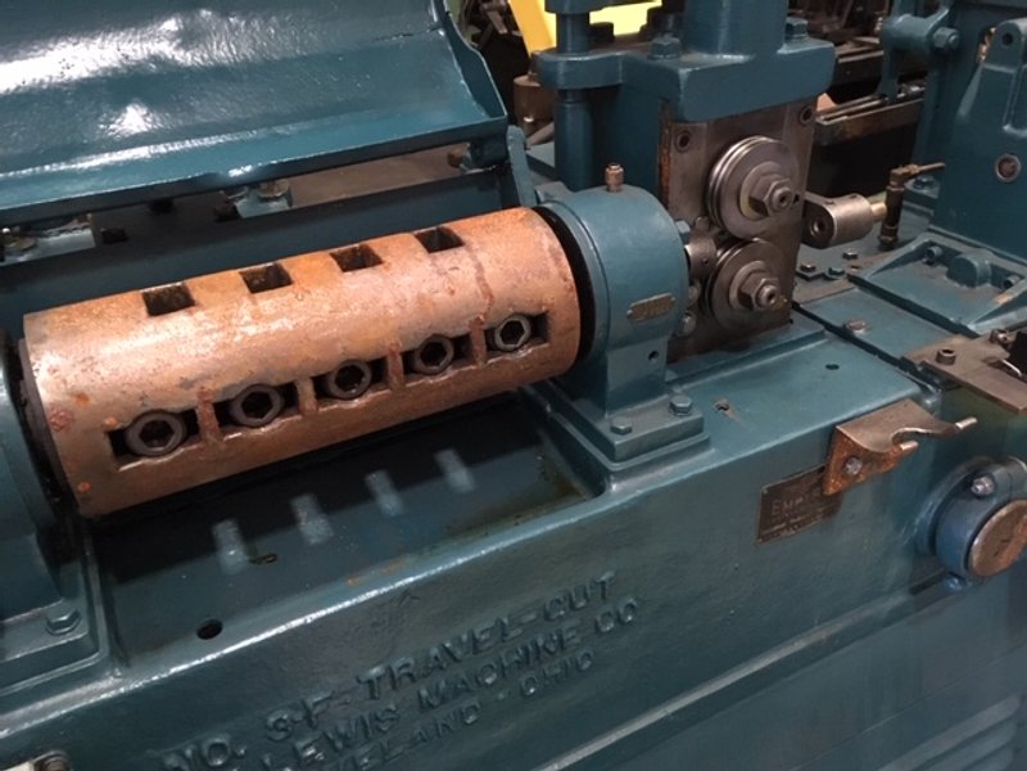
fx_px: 860
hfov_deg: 61.7
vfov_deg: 48.2
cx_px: 514
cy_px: 386
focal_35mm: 29
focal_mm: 4.15
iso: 320
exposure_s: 1/15
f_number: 2.2
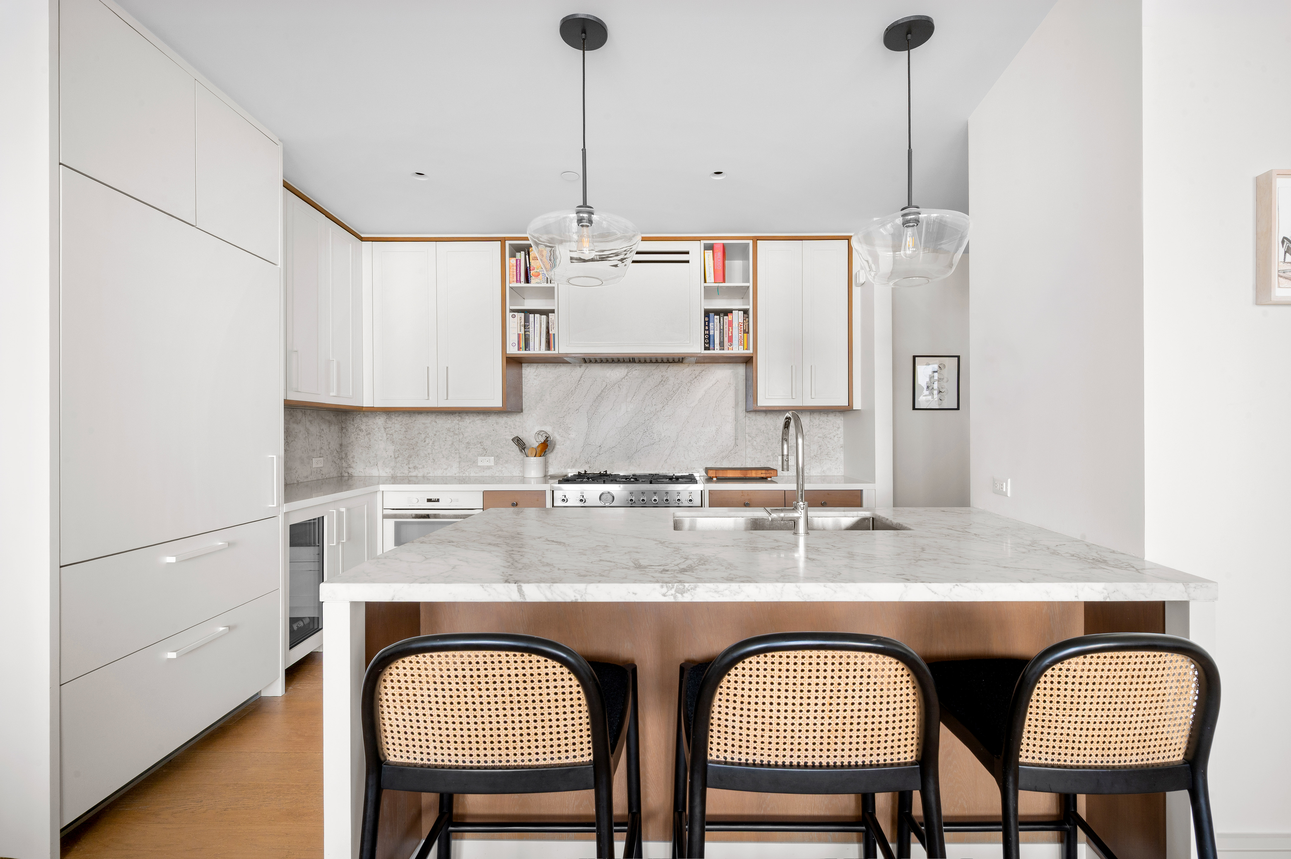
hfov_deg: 104.3
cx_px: 646
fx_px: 502
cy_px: 430
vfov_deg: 81.1
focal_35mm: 14
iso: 320
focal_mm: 14
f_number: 14
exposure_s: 1/2.5
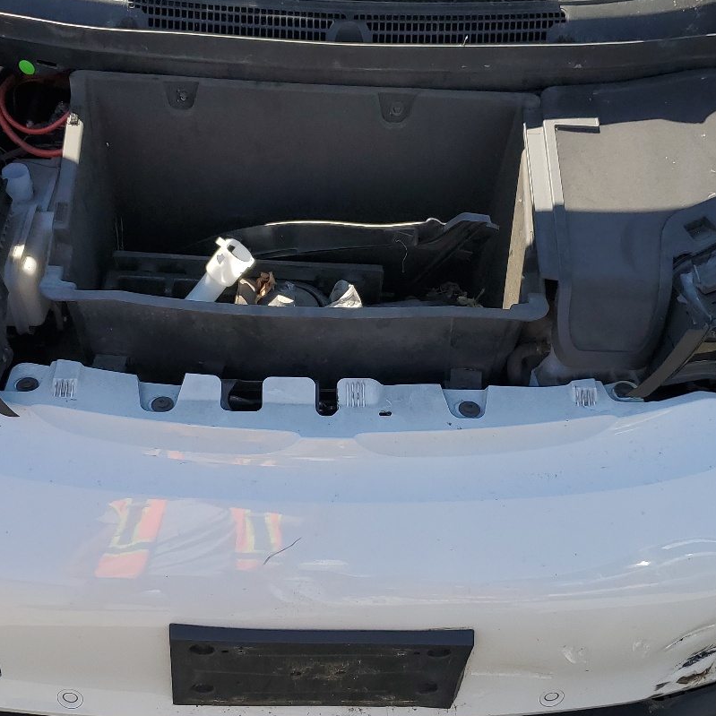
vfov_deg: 36.8
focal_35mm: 46
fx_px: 1076
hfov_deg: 36.8
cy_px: 372
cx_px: 328
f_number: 1.5
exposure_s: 1/1250
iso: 50
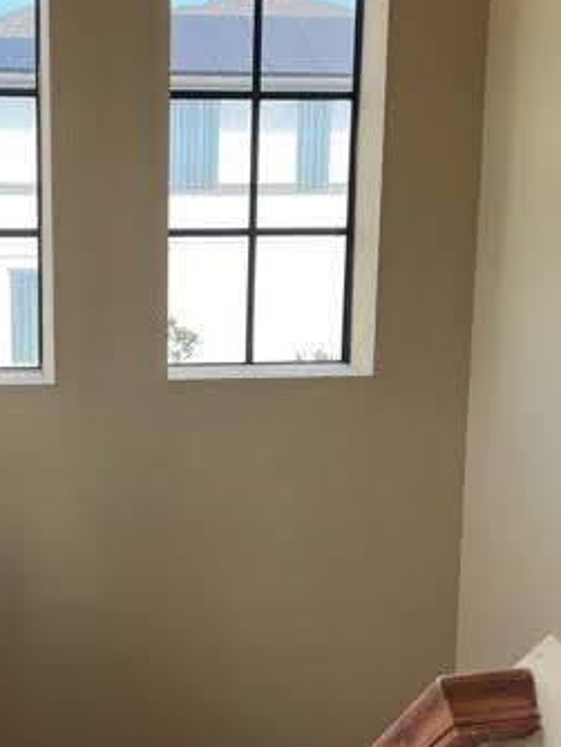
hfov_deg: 22.4
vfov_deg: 29.8
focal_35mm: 65
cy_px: 418
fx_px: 1403
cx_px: 153
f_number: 1.5
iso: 50
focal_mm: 5.7
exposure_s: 1/398
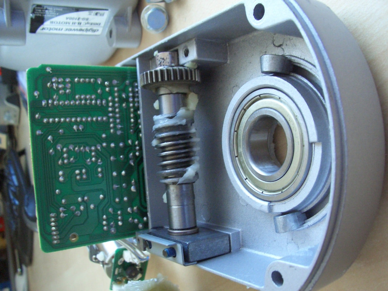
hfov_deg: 52.6
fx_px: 392
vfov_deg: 40.7
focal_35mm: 35
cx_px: 194
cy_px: 146
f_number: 2.6
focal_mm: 5.8
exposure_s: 1/15
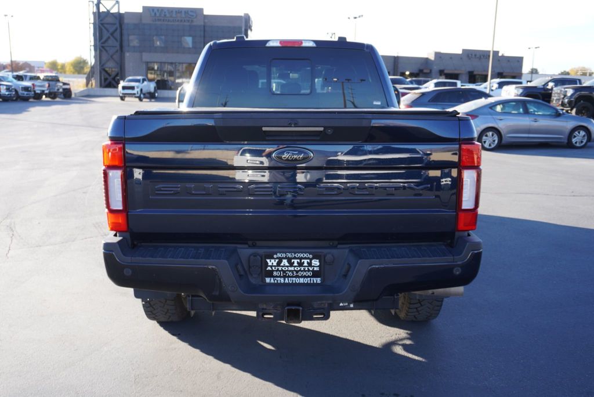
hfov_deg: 55.1
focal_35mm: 34
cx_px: 297
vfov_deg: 38.4
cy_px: 198
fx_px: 570
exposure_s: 1/100
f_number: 5
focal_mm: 23
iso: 100
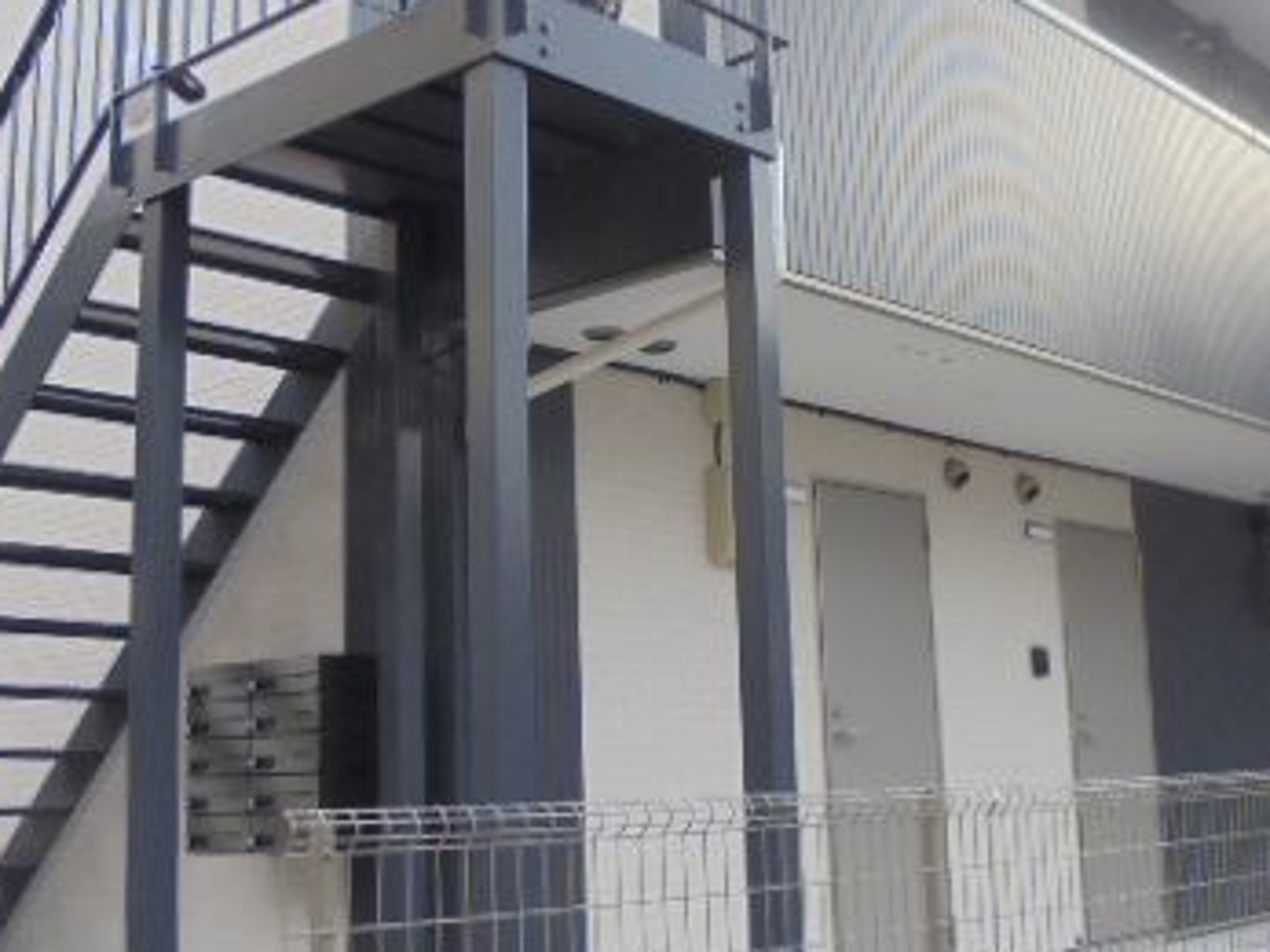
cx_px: 710
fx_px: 1760
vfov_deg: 30.2
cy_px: 388
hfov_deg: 39.6
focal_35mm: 48
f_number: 3.5
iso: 100
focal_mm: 4.6
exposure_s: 1/50
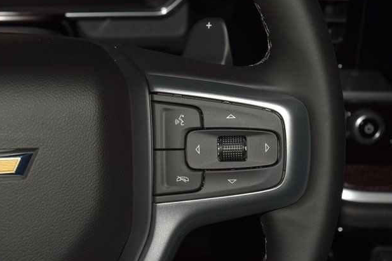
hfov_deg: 18.8
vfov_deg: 12.6
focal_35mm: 109
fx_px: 1187
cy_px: 129
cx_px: 196
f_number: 8
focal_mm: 70
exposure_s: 1/125
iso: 100
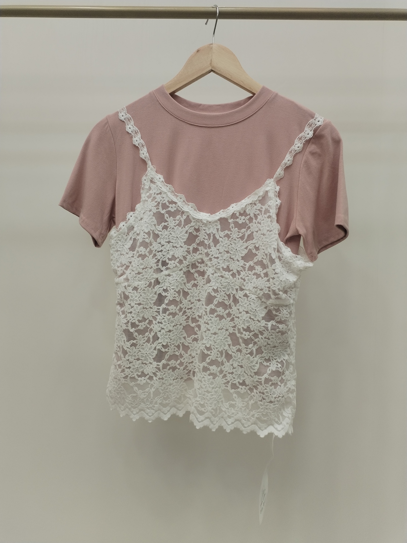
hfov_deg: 48.2
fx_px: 455
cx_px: 204
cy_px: 272
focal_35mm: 29
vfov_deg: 61.7
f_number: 1.8
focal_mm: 4.75
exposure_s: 1/120
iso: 158
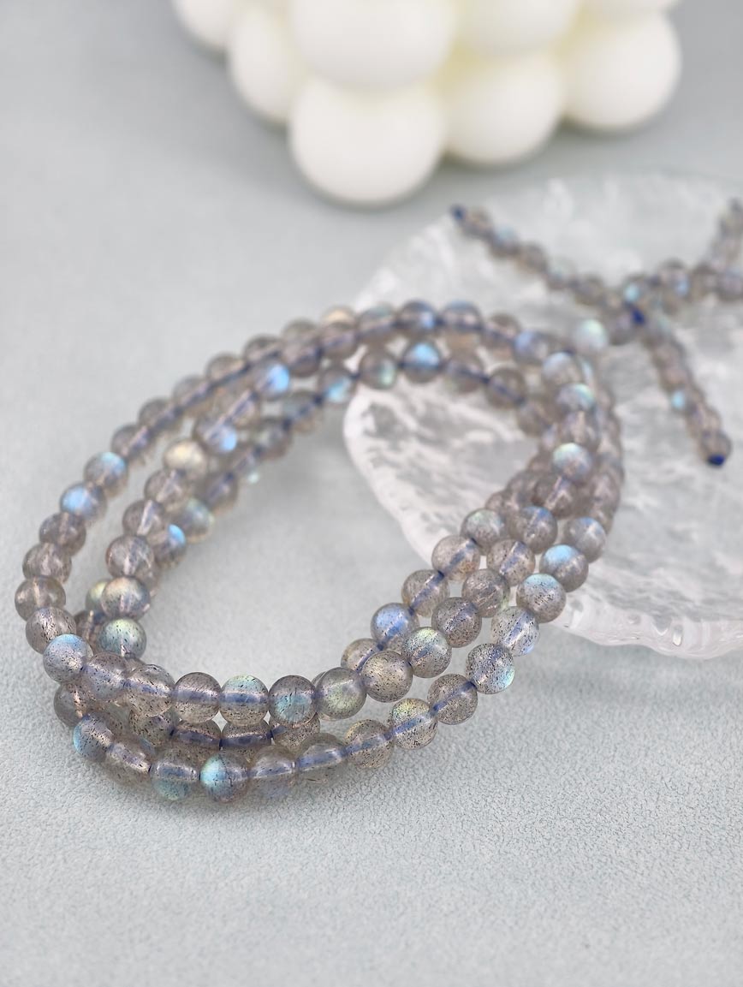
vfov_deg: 23.0
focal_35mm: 85
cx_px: 372
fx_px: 2427
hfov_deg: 17.4
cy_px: 494
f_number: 2.67
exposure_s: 1/160
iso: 125
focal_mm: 22.48
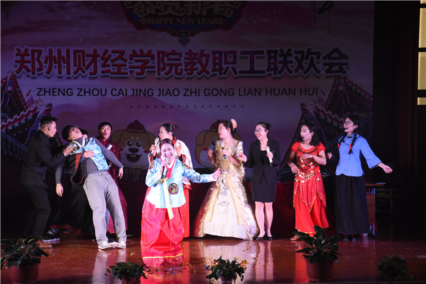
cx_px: 213
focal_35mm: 93
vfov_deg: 14.7
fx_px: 1100
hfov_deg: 21.9
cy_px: 142
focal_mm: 62
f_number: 5
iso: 2000
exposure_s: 1/400
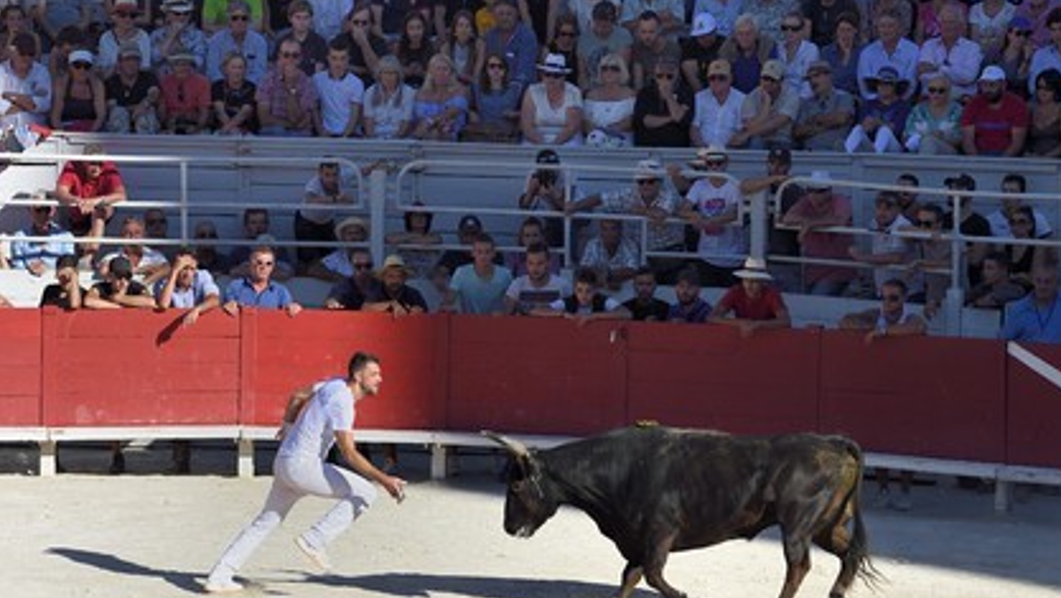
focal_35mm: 211
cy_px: 349
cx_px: 532
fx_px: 5939
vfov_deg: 5.8
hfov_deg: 10.2
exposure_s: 1/1250
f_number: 8
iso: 400
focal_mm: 200
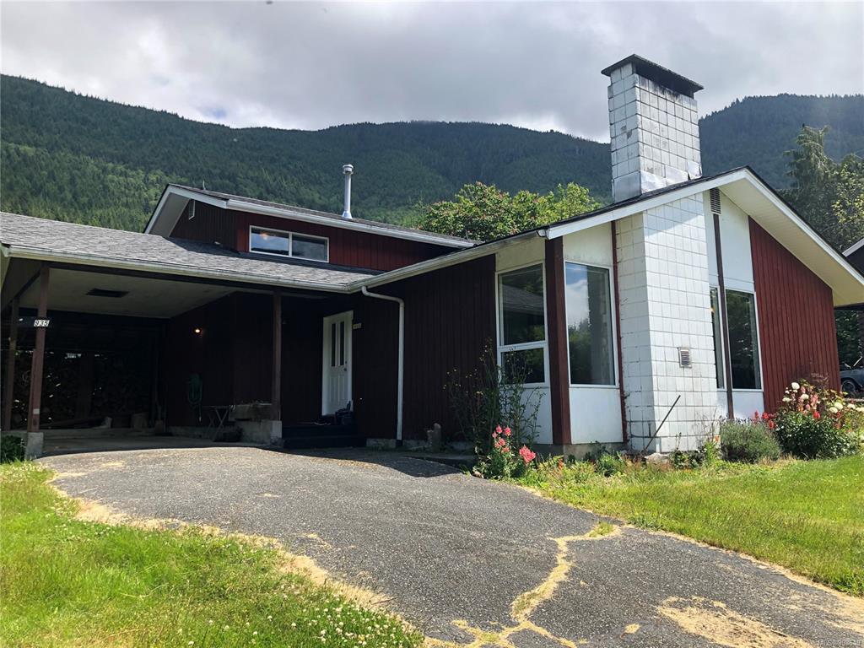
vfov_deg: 49.7
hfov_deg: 63.4
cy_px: 324
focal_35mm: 28
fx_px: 699
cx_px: 432
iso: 20
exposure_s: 1/1333
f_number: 1.8
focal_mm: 3.99
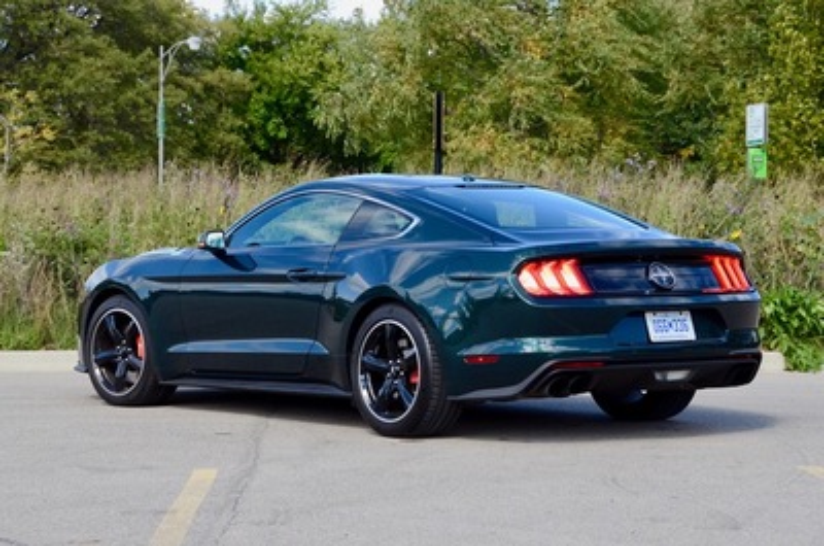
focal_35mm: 98
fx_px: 2227
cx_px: 412
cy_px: 273
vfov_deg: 14.0
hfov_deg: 21.0
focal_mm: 65
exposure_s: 1/1000
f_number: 8
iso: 800
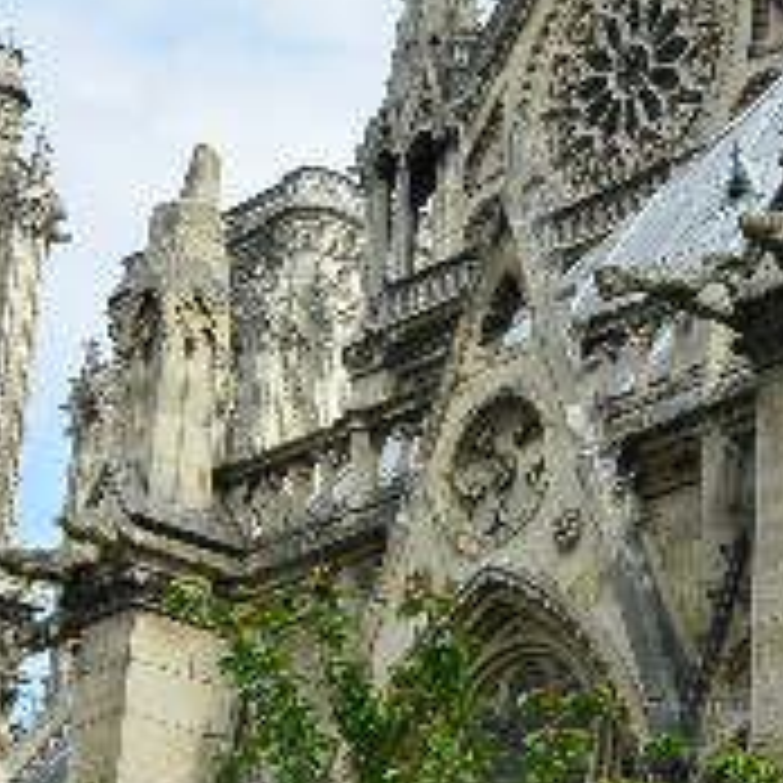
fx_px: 3711
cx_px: 526
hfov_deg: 12.0
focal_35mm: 145
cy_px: 304
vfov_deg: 12.0
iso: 100
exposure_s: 1/640
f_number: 4.5
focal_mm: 14
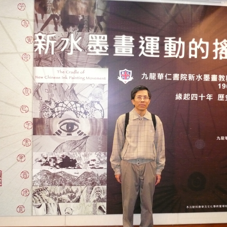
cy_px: 113
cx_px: 134
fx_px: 371
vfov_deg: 34.0
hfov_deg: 33.9
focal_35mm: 50
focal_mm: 6.9
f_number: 3.3
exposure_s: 1/30
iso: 320
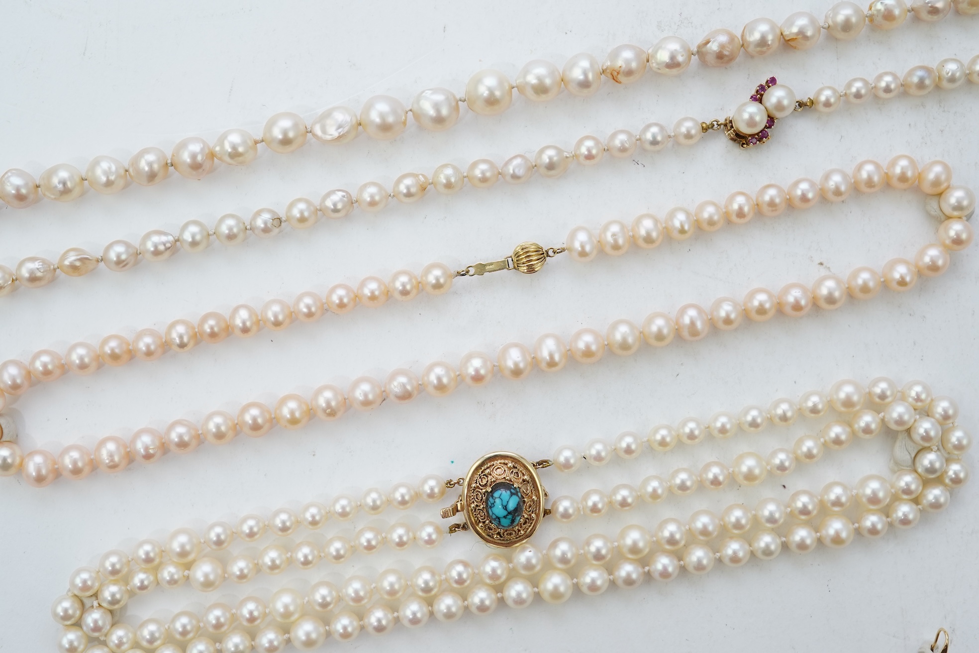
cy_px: 326
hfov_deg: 43.6
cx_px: 490
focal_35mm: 45
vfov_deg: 29.9
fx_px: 1224
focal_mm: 30
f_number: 14
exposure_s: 1/40
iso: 400
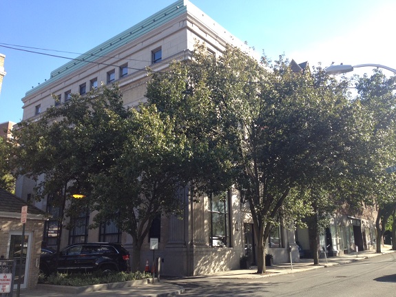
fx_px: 400
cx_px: 198
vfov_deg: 40.7
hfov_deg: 52.6
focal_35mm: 35
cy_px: 148
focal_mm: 4.28
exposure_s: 1/445
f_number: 2.4
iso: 50
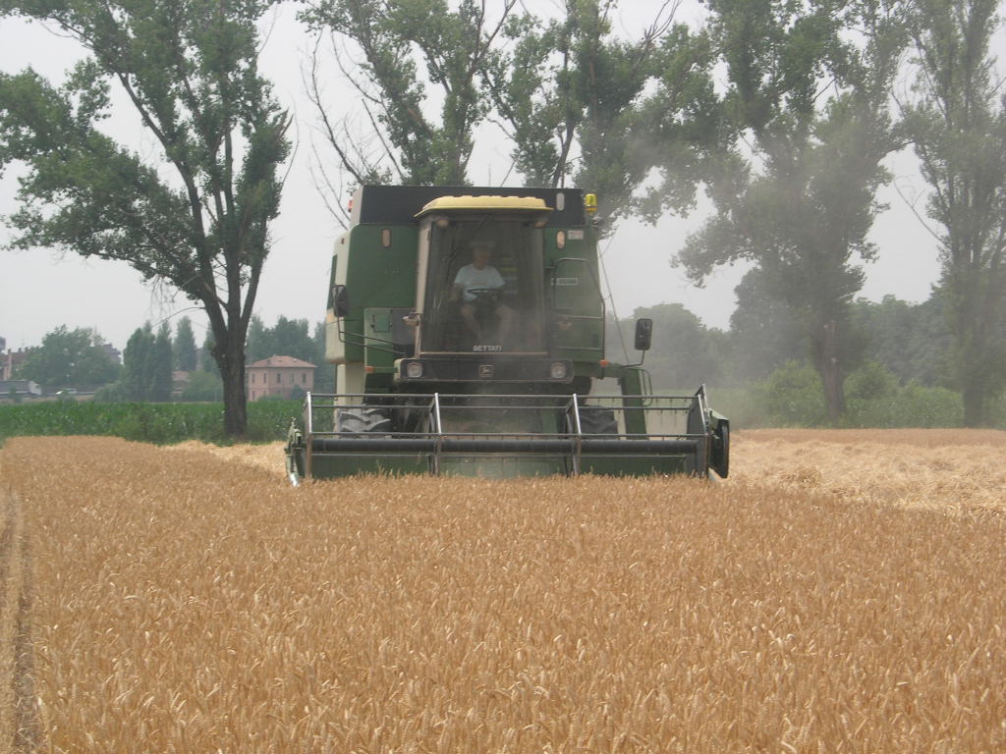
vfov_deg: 13.1
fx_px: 3284
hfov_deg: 17.4
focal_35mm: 113
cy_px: 377
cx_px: 503
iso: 64
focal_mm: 23.4
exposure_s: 1/169
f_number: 8.2
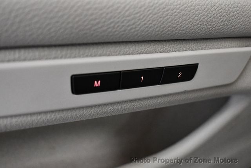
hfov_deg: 38.2
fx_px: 363
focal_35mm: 52
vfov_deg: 26.0
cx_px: 126
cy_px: 84
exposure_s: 1/100
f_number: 4
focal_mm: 26
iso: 3200
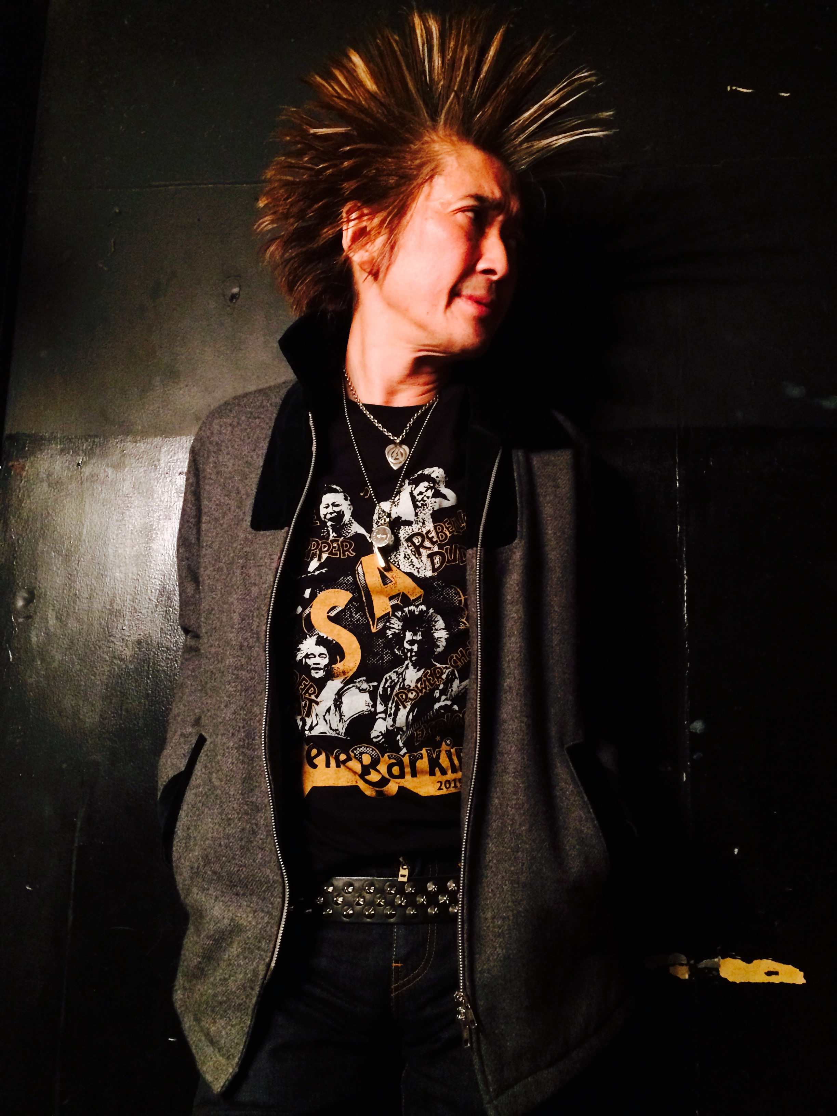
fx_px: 935
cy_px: 558
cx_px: 418
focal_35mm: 29
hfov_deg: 48.2
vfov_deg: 61.7
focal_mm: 4.15
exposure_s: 1/15
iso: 320
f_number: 2.2
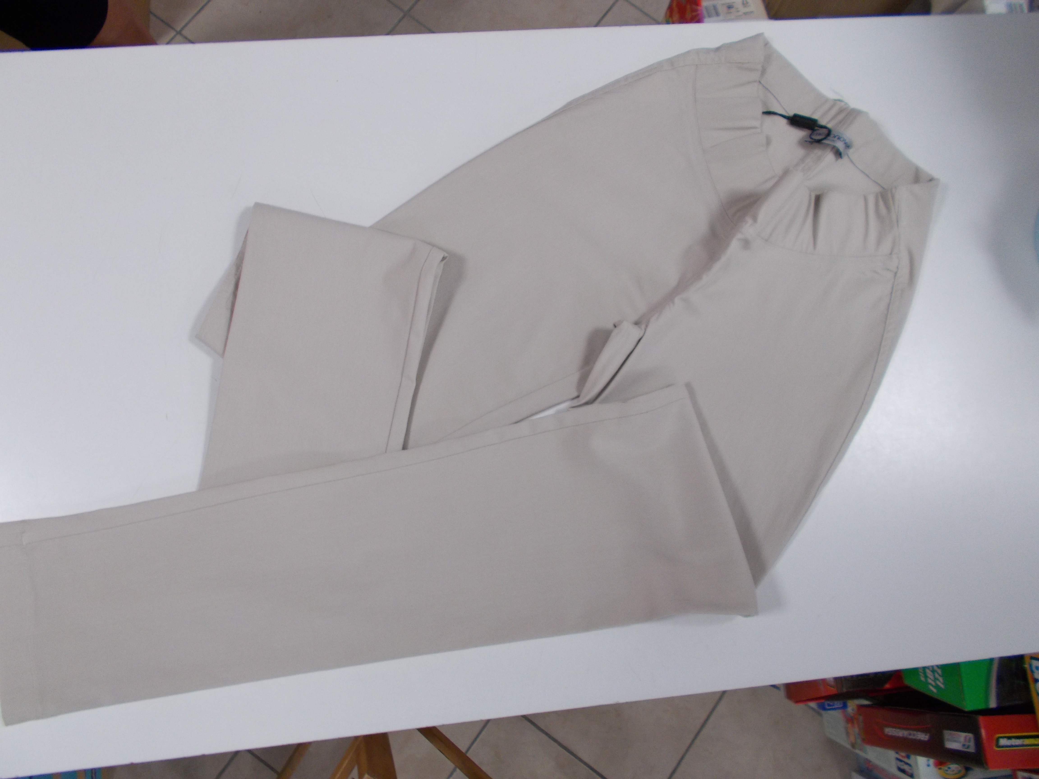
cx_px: 520
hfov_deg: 67.3
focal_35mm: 26
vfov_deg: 53.1
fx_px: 780
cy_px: 390
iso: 160
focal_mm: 4.6
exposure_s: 1/25
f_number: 3.2
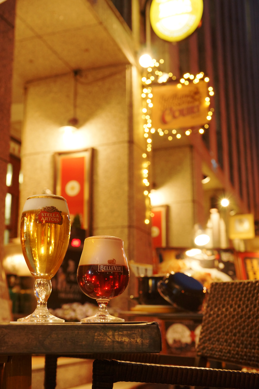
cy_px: 194
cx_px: 130
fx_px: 486
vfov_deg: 43.6
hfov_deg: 29.9
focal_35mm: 45
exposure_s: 1/13
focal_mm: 30
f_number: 4
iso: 640
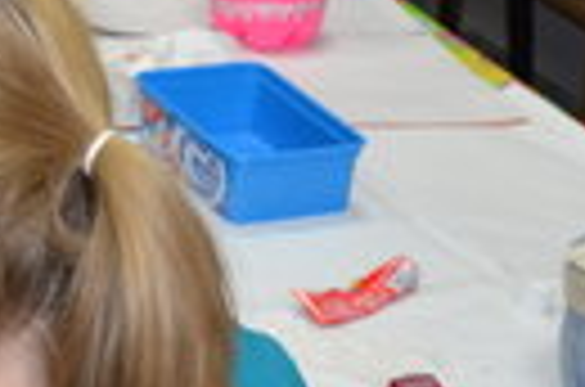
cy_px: -146
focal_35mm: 158
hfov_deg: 12.7
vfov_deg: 8.5
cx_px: -158
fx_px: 2553
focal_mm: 21
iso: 400
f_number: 3.8
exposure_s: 1/60
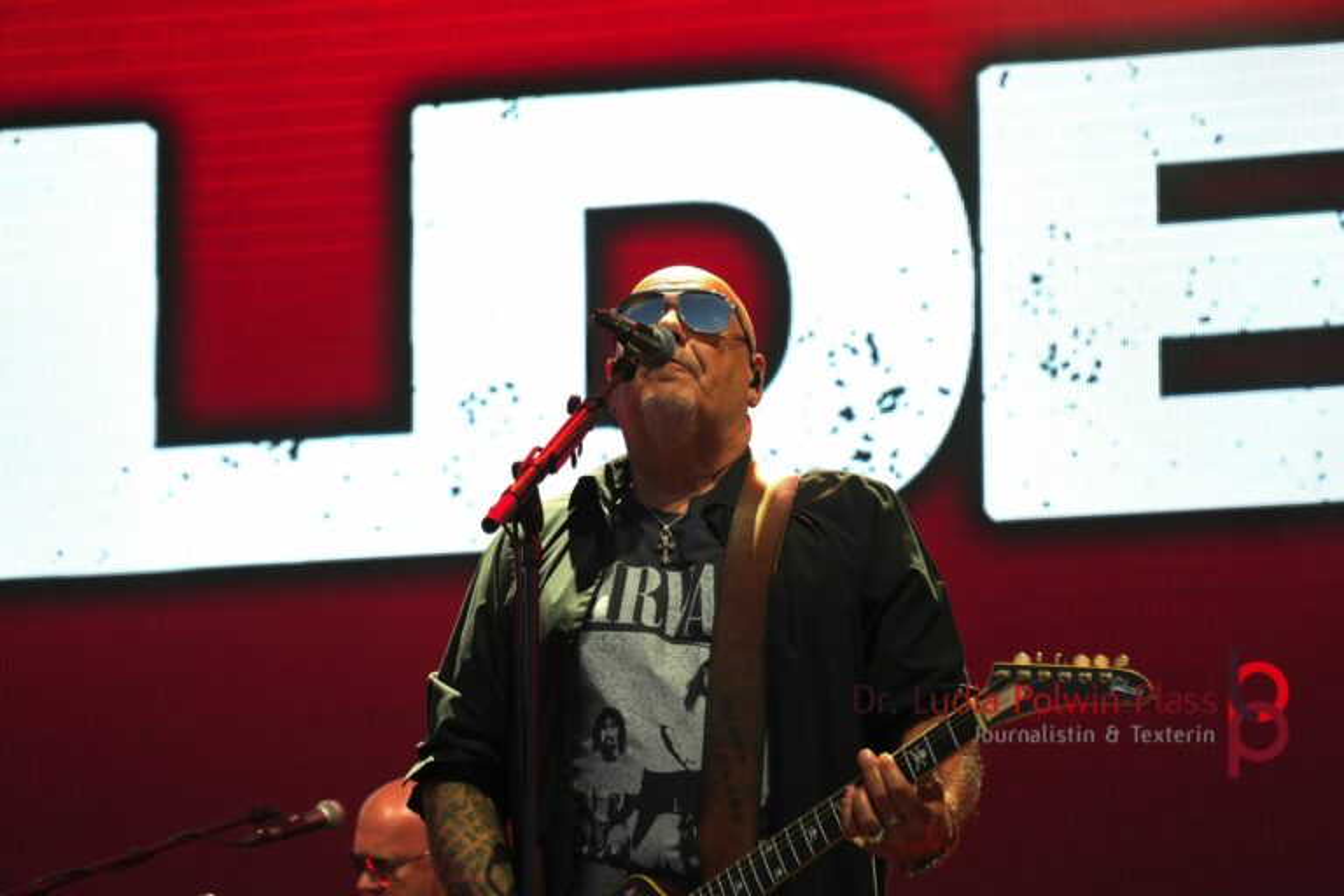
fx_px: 8063
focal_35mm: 216
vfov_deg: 6.4
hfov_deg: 9.5
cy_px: 448
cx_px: 672
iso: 320
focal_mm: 144
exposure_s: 1/250
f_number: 5.6
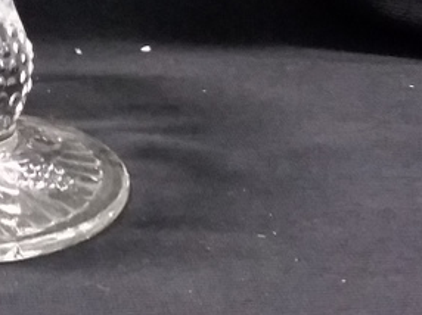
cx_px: 4
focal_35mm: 65
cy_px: -9
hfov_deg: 28.1
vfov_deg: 21.7
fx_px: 792
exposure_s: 1/17
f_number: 1.9
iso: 500
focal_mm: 2.47
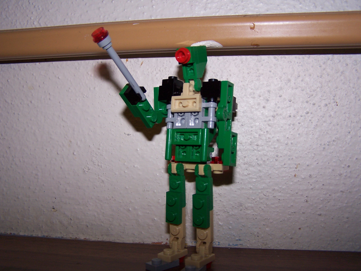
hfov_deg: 49.0
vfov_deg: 37.7
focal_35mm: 38
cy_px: 136
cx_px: 180
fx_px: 396
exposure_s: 1/60
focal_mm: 6.3
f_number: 2.8
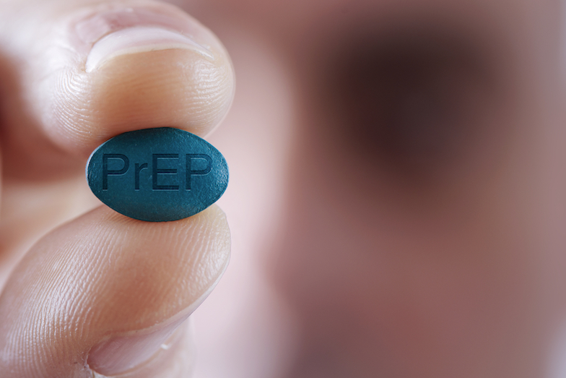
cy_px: 167
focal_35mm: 134
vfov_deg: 10.2
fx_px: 2107
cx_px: 286
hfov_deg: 15.3
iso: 64
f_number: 10
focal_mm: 105
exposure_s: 1/125
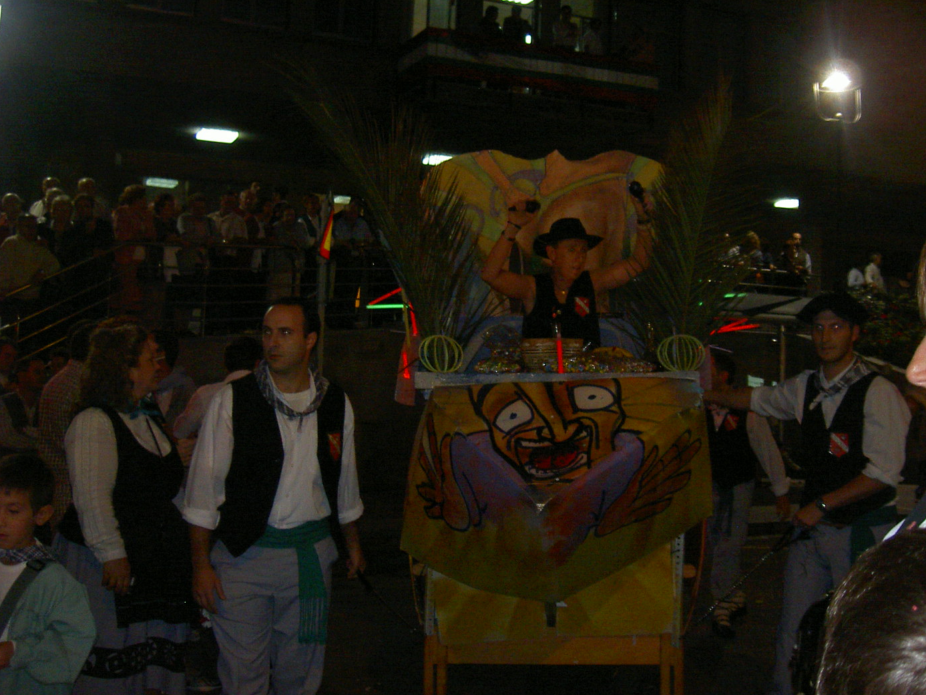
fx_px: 1204
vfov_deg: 32.1
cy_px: 309
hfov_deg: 42.0
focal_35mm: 45
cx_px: 526
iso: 100
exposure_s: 1/59.5
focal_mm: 8
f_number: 2.8
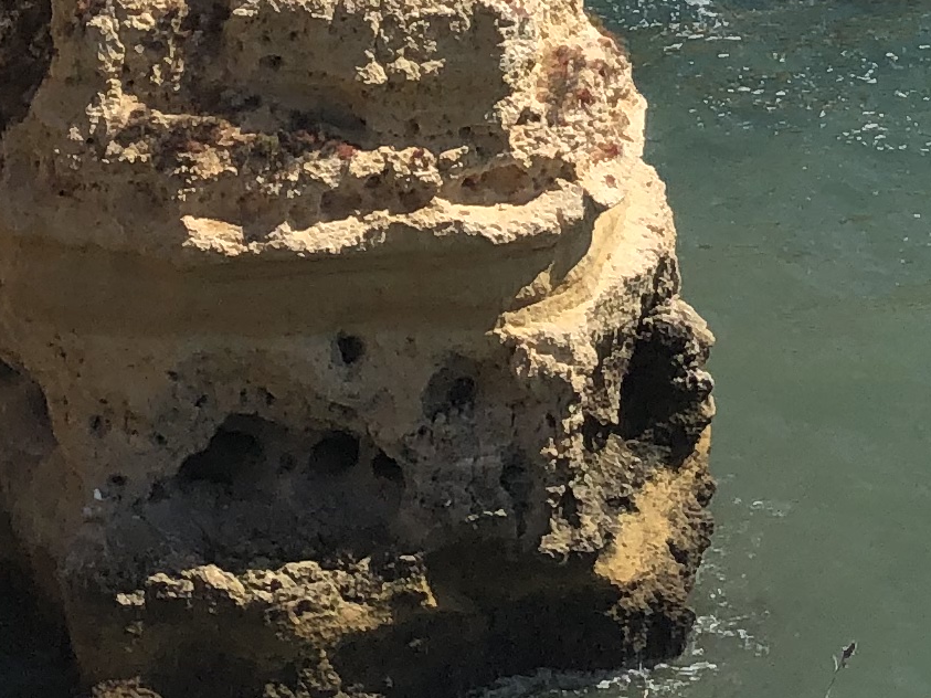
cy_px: -791
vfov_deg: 10.1
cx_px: 1226
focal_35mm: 134
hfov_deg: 14.1
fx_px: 3603
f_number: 1.8
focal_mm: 3.99
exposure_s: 1/2667
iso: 20
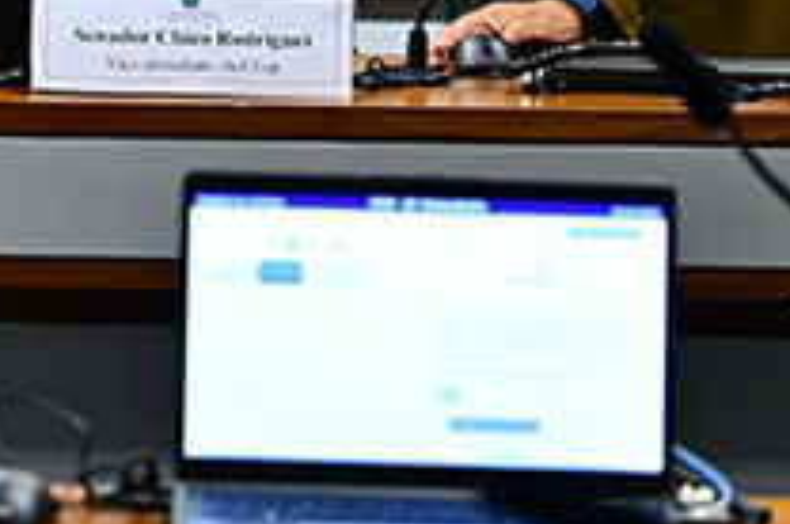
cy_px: -57
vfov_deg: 4.3
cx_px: -596
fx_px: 6989
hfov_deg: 6.3
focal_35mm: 319
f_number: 3.2
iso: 800
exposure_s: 1/80
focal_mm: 77
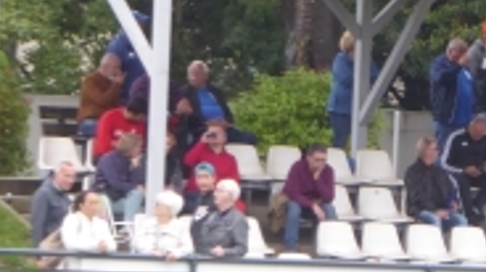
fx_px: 9113
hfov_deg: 3.1
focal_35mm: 708
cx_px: 507
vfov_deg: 1.7
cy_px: 119
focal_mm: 47.5
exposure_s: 1/50
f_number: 5.6
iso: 400
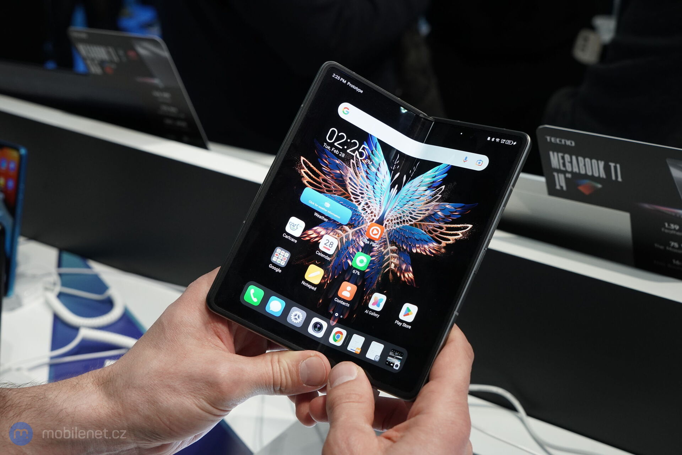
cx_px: 341
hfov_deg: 41.9
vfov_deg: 28.6
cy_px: 228
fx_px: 890
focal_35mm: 47
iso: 2500
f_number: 7.1
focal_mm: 47
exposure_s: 1/160
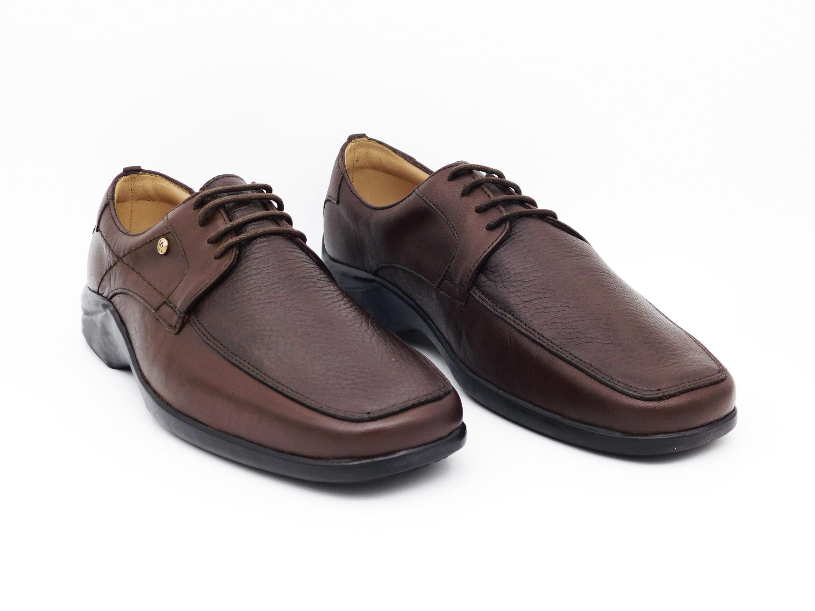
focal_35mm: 45
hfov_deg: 42.1
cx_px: 408
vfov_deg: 32.2
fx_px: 1059
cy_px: 306
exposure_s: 1/200
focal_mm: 8
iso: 125
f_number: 3.7
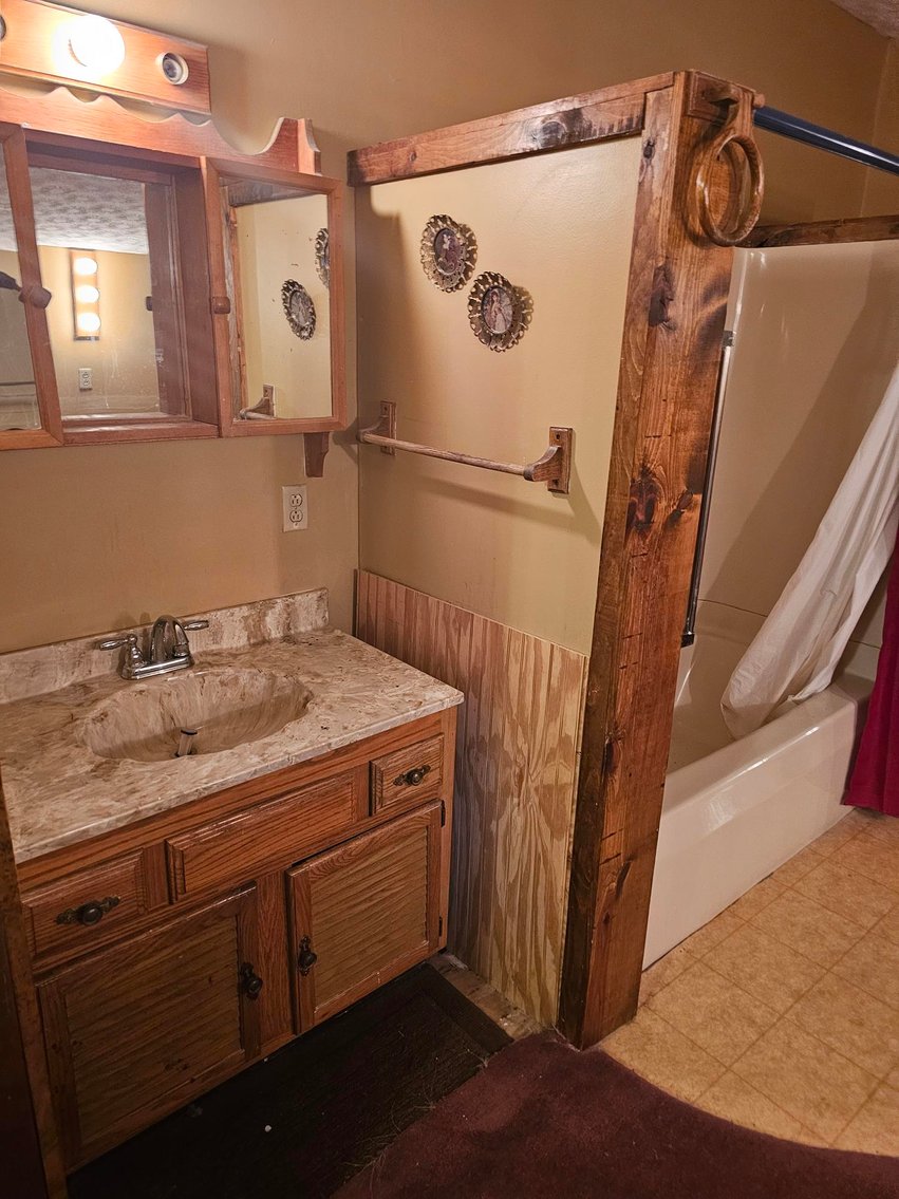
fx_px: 797
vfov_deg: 73.9
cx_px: 450
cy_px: 600
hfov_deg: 58.9
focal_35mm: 23
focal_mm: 6.3
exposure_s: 1/40
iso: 640
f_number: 1.7
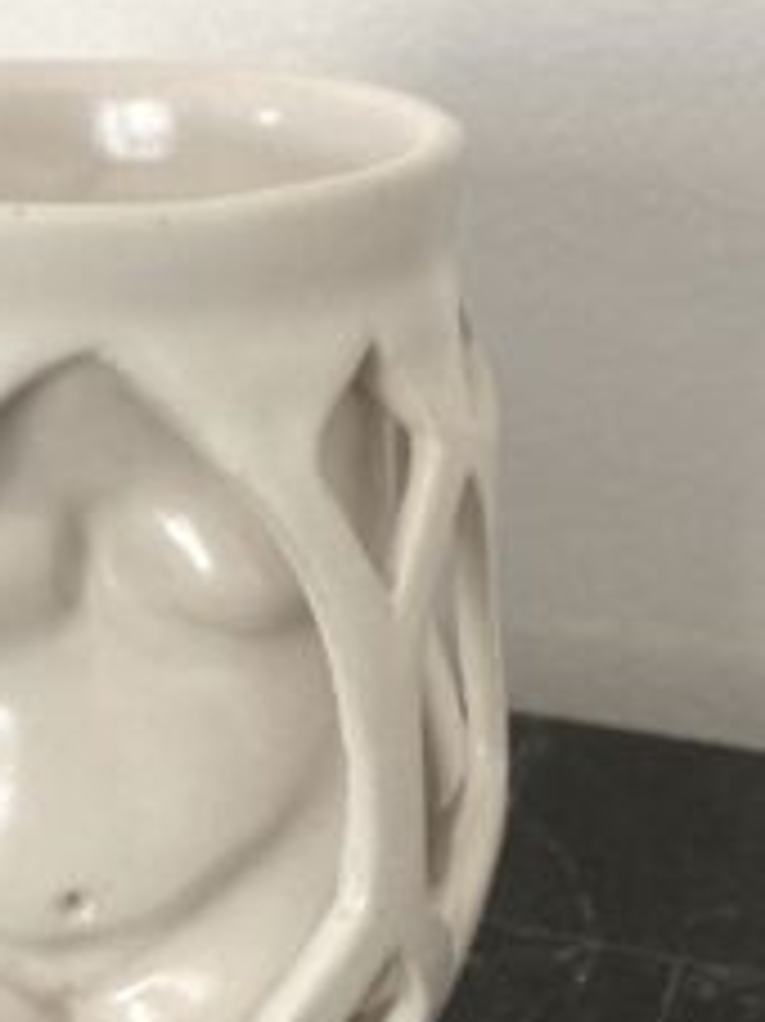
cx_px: 83
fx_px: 1947
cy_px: 599
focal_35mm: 66
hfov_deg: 21.8
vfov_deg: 29.4
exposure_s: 1/57
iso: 320
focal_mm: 3.99
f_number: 1.8
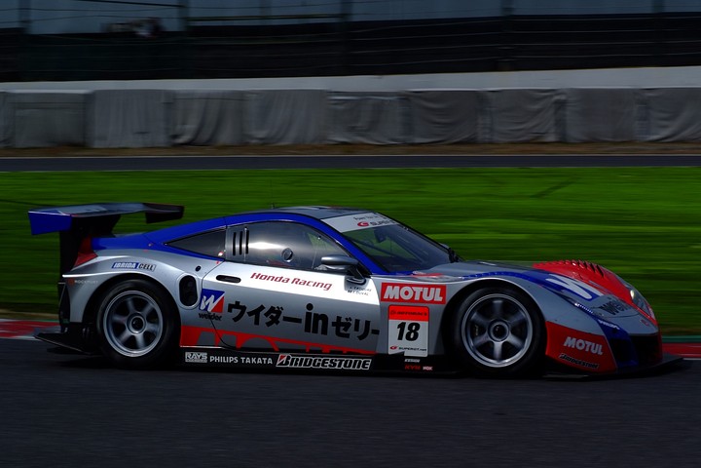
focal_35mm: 135
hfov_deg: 15.2
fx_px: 2629
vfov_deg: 10.2
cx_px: 350
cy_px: 234
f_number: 16
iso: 100
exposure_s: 1/250
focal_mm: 90
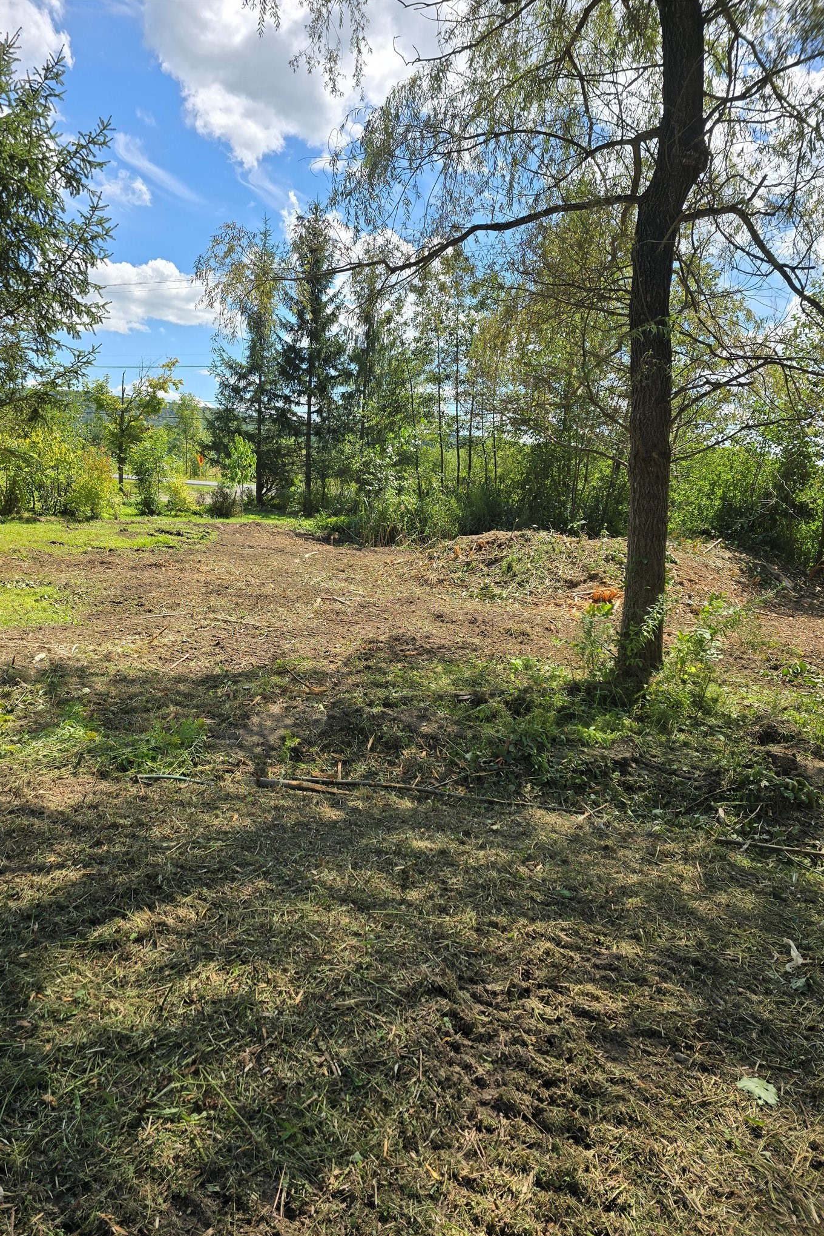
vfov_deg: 73.7
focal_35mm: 24
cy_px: 619
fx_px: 824
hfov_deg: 53.0
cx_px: 364
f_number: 1.7
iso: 12
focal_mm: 6.3
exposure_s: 1/645
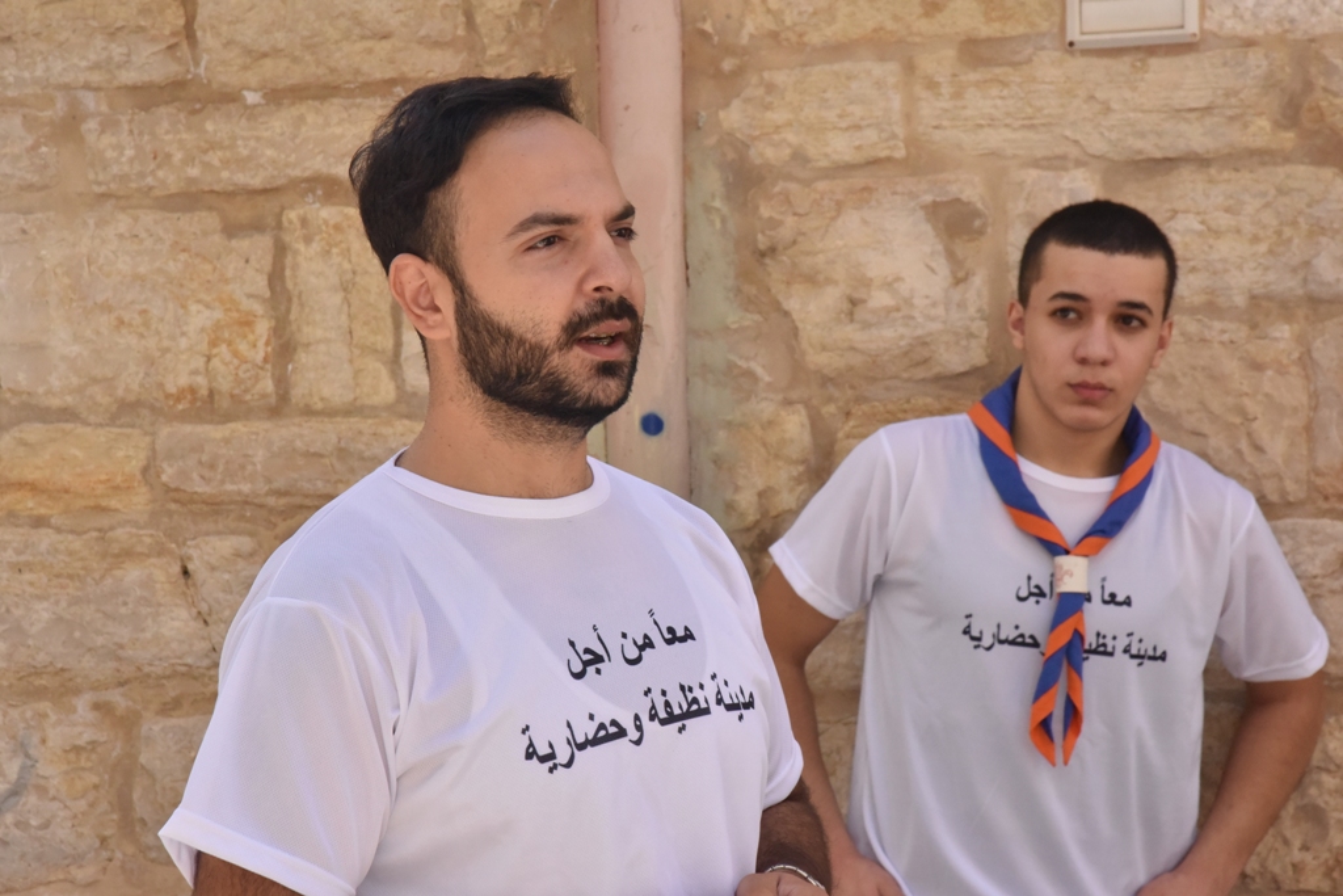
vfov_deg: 13.0
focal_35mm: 105
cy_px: 448
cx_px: 672
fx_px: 3917
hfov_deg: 19.5
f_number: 16
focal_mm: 105
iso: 2500
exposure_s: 1/1000
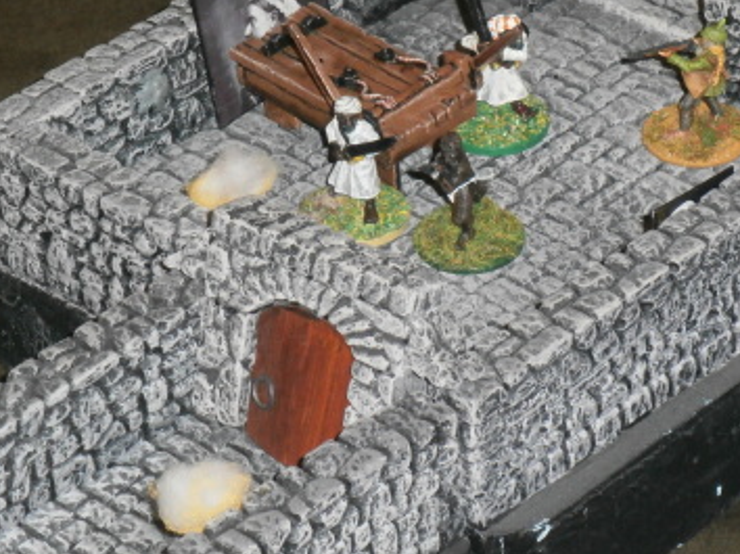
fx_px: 4208
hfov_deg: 10.0
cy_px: 163
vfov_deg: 7.5
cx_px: 502
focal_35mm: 197
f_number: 6.5
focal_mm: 23.5
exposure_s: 1/125
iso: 250
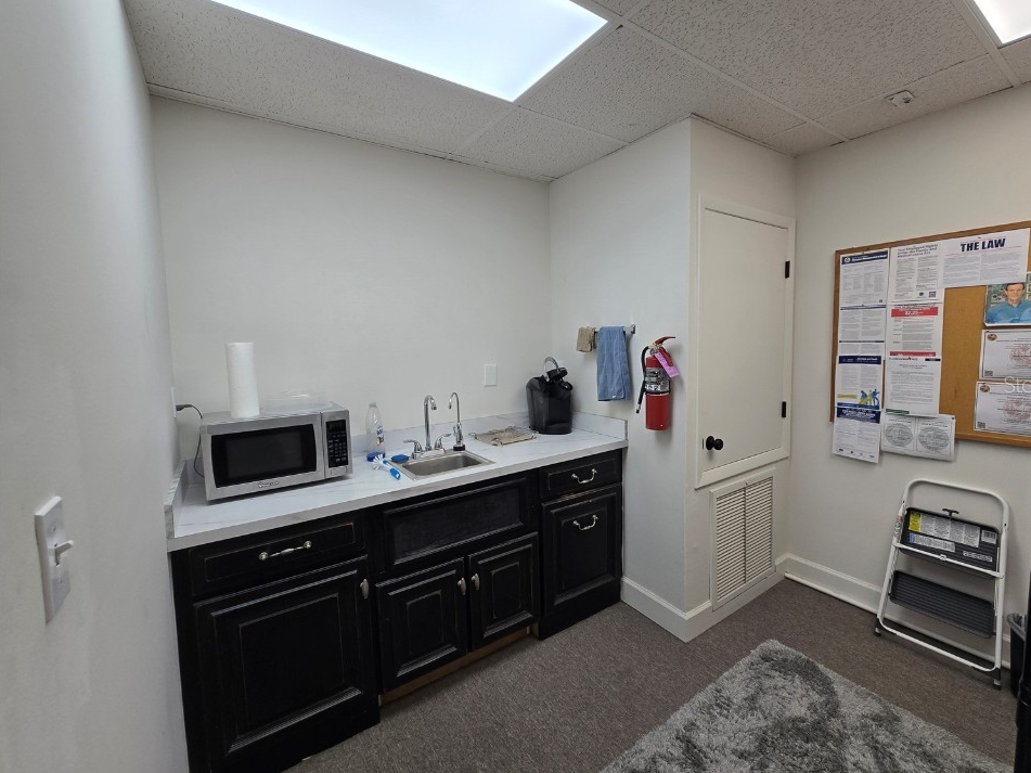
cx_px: 551
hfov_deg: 101.9
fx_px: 417
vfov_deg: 85.7
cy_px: 384
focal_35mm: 14
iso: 64
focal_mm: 2.2
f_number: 2.2
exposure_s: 1/120
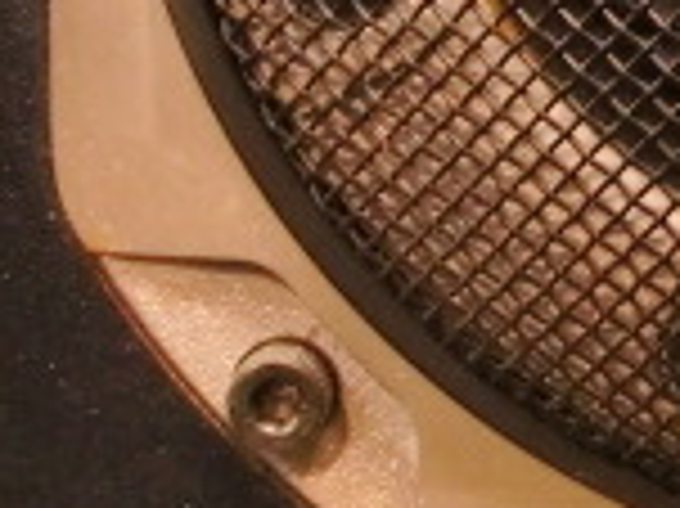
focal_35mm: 233
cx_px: 1036
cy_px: -333
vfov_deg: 6.3
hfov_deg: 8.3
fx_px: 4573
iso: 400
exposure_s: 1/13
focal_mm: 9.8
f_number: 3.6
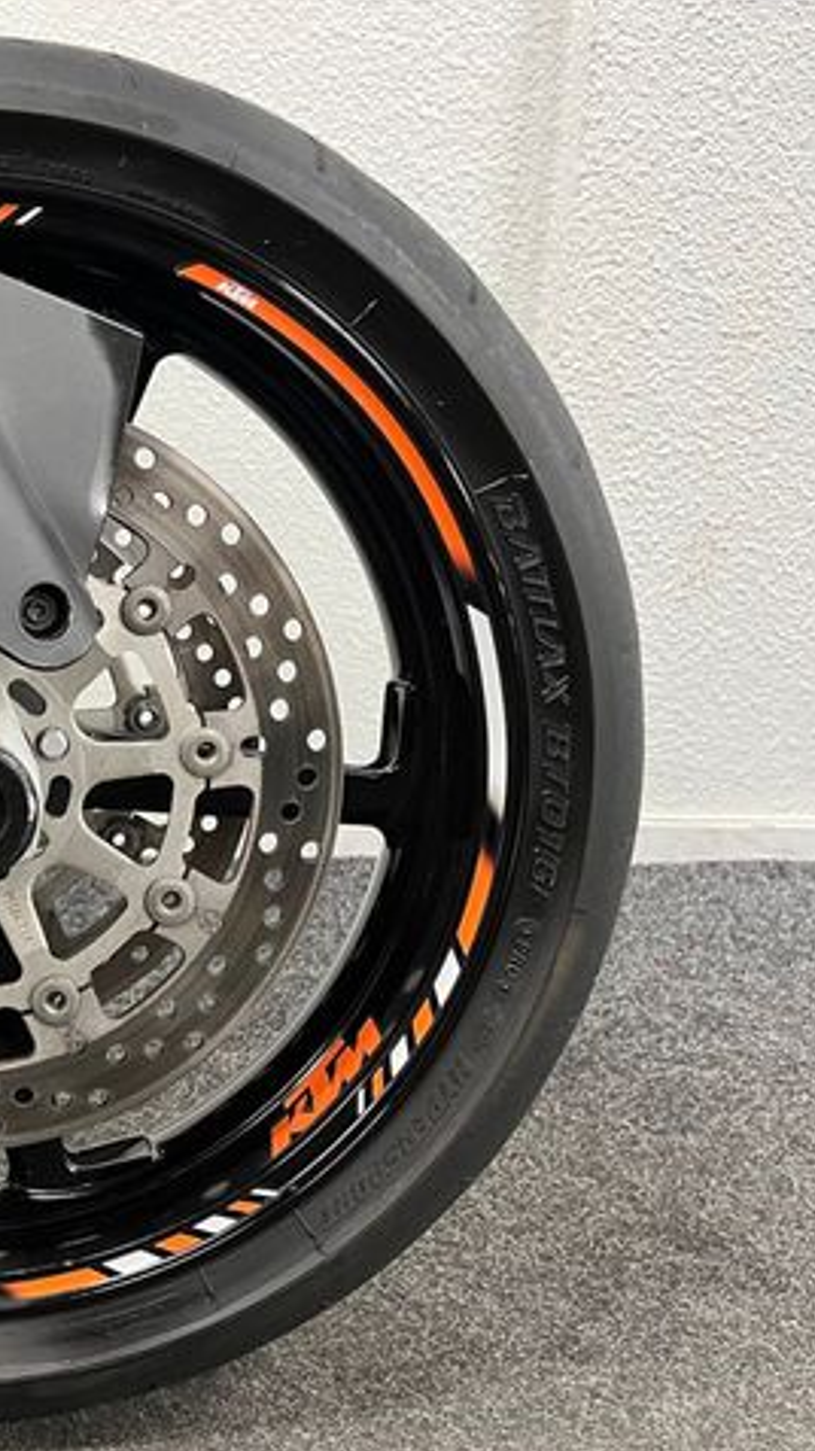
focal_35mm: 38
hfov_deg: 28.4
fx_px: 1461
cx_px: -76
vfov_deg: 52.8
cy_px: 727
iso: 320
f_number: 1.6
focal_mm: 5.1
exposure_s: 1/50
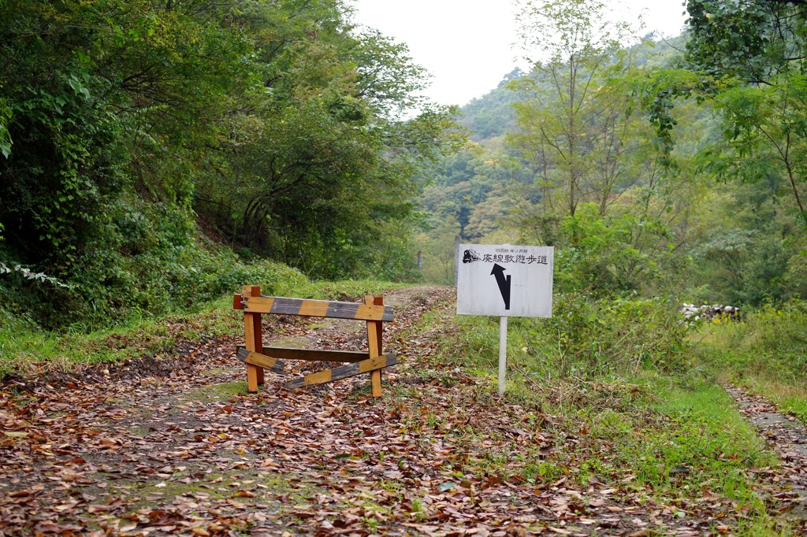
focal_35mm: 52
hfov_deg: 38.2
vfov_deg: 26.0
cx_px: 404
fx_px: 1165
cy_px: 268
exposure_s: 1/160
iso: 100
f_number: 3.5
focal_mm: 35
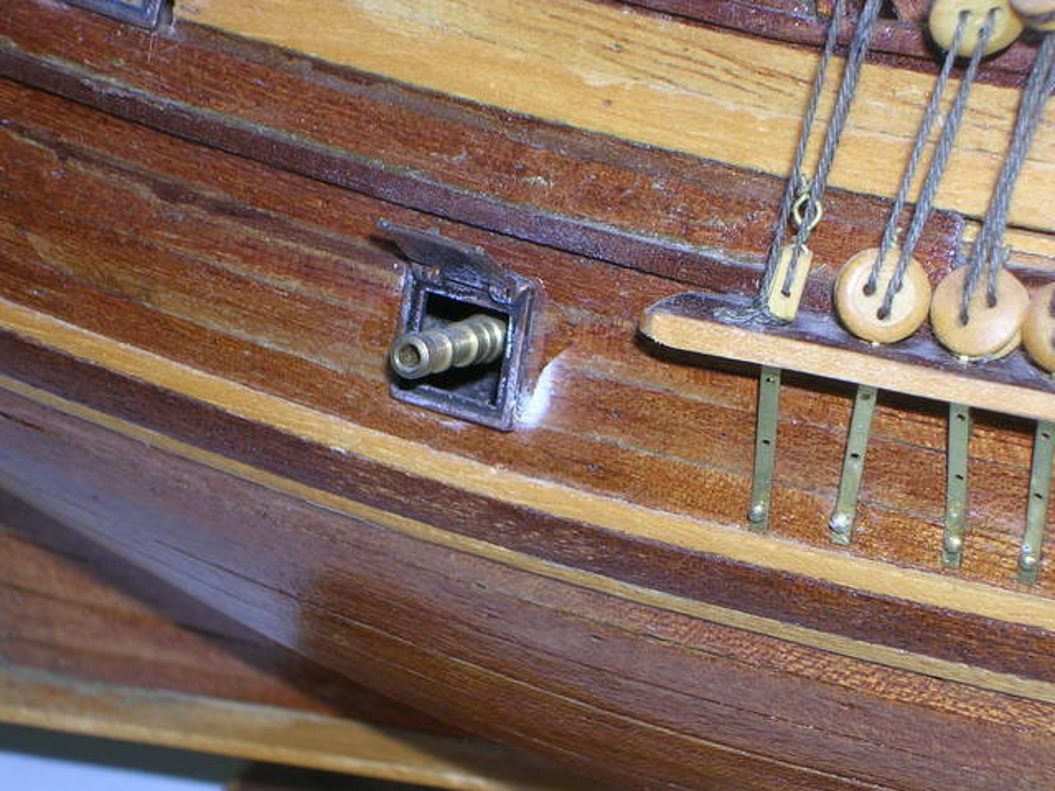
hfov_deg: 17.1
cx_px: 528
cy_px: 396
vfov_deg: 12.9
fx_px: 3505
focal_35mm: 115
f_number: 4.9
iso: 50
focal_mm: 17.4
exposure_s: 1/60.1
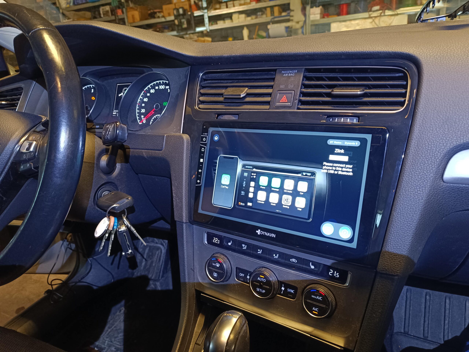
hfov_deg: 71.6
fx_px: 325
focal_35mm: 24
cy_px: 176
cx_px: 234
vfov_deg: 56.8
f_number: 1.88
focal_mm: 5.59
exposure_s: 1/25
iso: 832
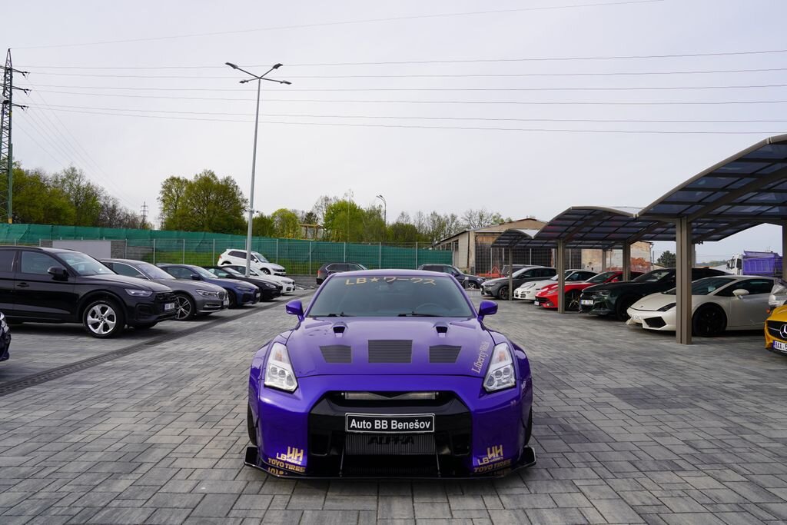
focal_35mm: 24
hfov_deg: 73.7
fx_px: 525
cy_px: 262
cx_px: 394
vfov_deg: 53.1
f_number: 8
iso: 100
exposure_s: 1/125
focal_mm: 24
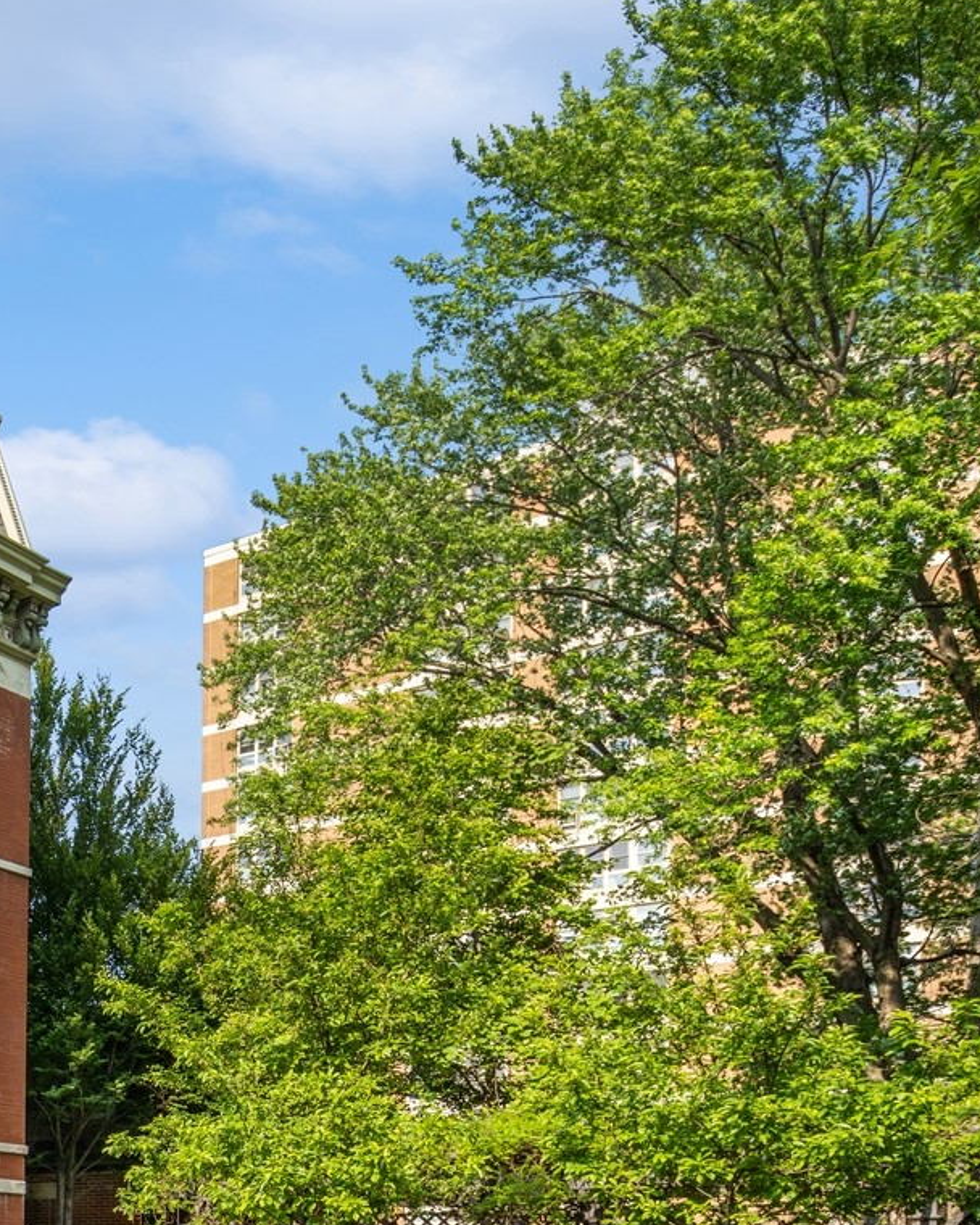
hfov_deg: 25.4
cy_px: 451
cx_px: -545
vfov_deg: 43.4
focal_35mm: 42
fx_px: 1523
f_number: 8
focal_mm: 17
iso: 320
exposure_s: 1/500
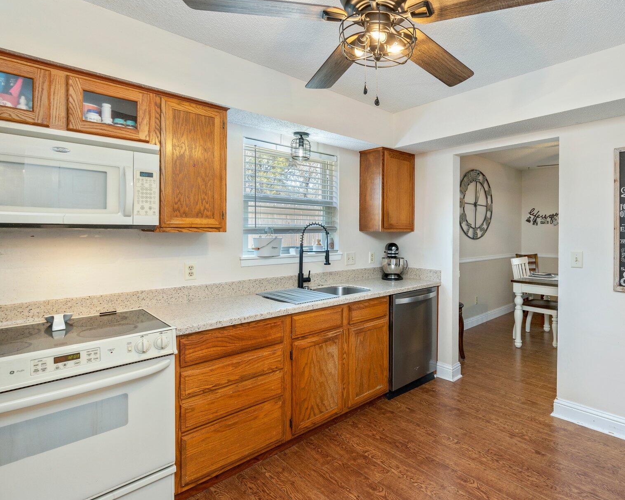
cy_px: 231
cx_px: 389
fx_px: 351
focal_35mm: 19
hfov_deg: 81.8
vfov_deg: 70.7
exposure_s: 1/30
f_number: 9
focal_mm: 15
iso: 400
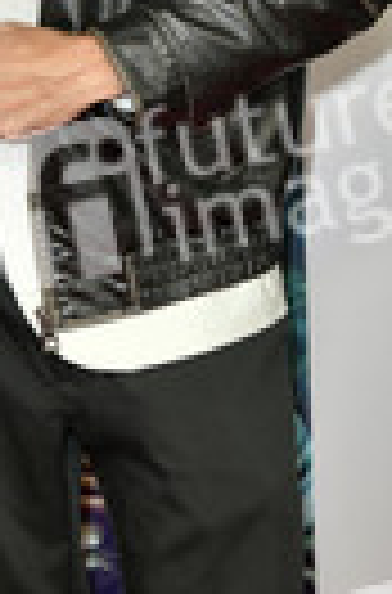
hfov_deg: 9.1
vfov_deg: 13.8
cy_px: -40
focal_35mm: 146
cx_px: -198
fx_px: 2403
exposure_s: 1/200
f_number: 7.1
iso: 2000
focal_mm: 48
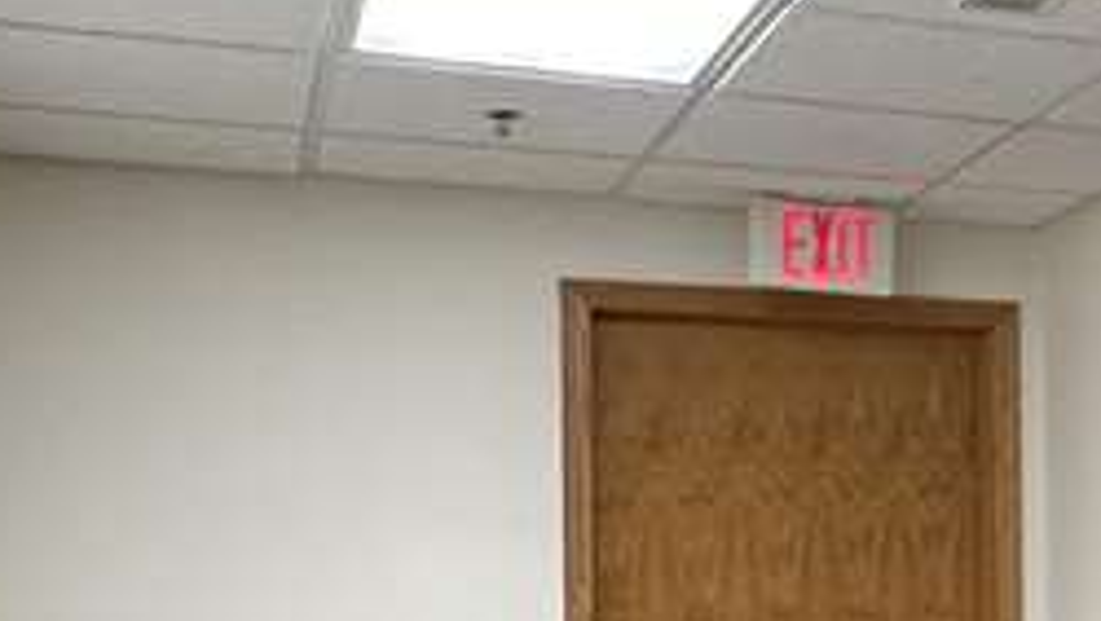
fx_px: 2279
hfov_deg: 24.0
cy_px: 577
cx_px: 1418
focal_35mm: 78
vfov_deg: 15.3
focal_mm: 2.22
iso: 250
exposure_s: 1/101
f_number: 2.2
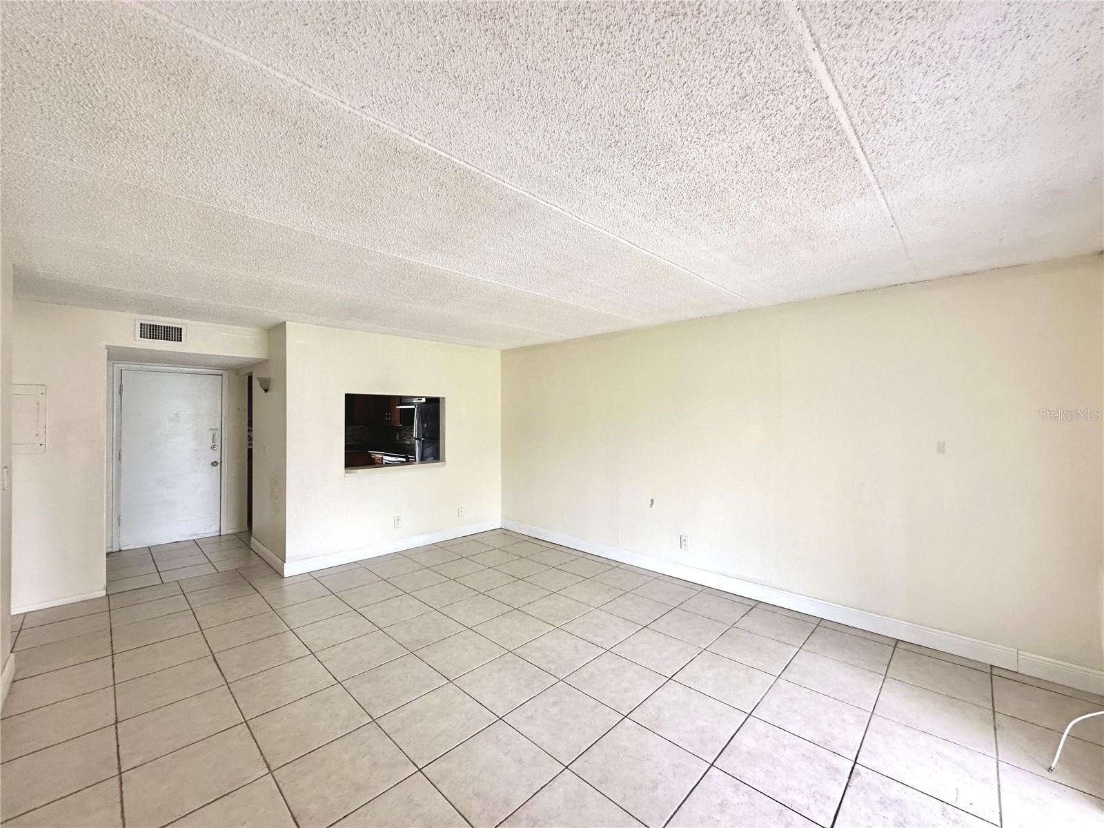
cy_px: 414
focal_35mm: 14
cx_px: 552
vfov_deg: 85.7
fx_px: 446
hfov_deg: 102.1
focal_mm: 2.22
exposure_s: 1/99
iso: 80
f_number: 2.2
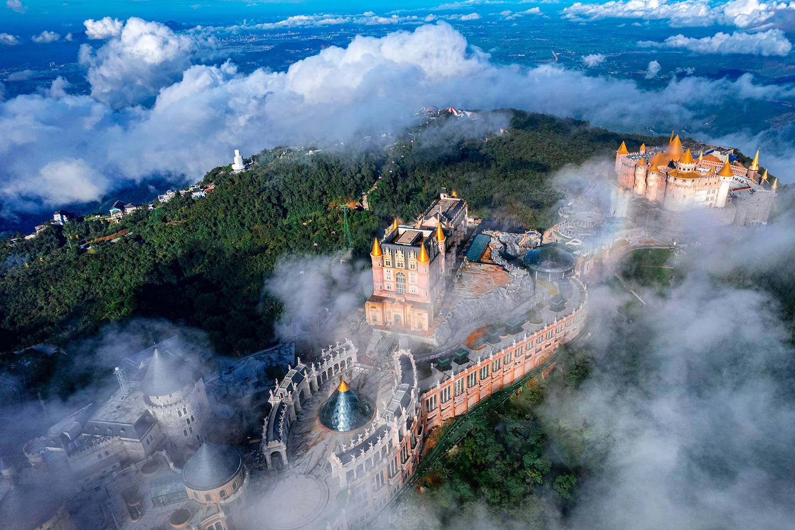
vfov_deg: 53.1
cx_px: 426
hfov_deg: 73.6
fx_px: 530
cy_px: 273
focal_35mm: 24
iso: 130
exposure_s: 1/4000
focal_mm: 8.38
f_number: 2.8
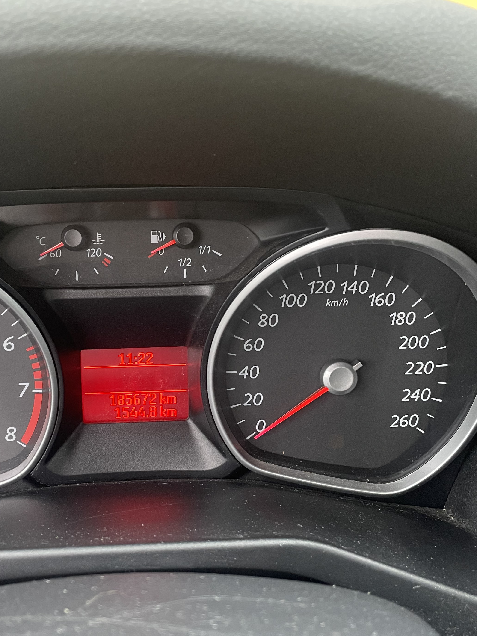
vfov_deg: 48.9
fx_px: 698
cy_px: 359
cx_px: 191
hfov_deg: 37.6
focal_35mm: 38
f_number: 1.6
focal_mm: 4.2
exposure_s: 1/60
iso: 400
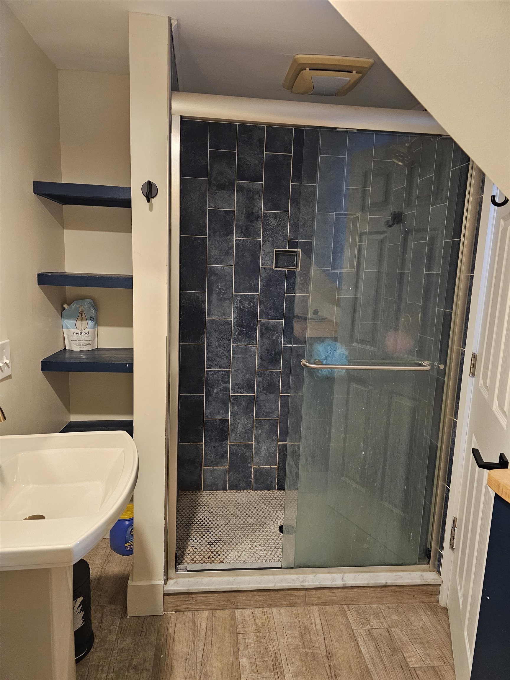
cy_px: 340
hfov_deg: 58.9
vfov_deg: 73.9
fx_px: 452
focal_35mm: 23
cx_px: 255
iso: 640
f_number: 1.7
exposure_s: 1/60
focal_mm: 6.3
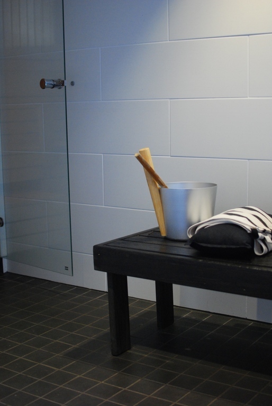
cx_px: 136
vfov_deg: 37.8
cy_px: 203
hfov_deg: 25.8
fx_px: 593
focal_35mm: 52
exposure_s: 1/25
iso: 1000
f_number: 2.5
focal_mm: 35
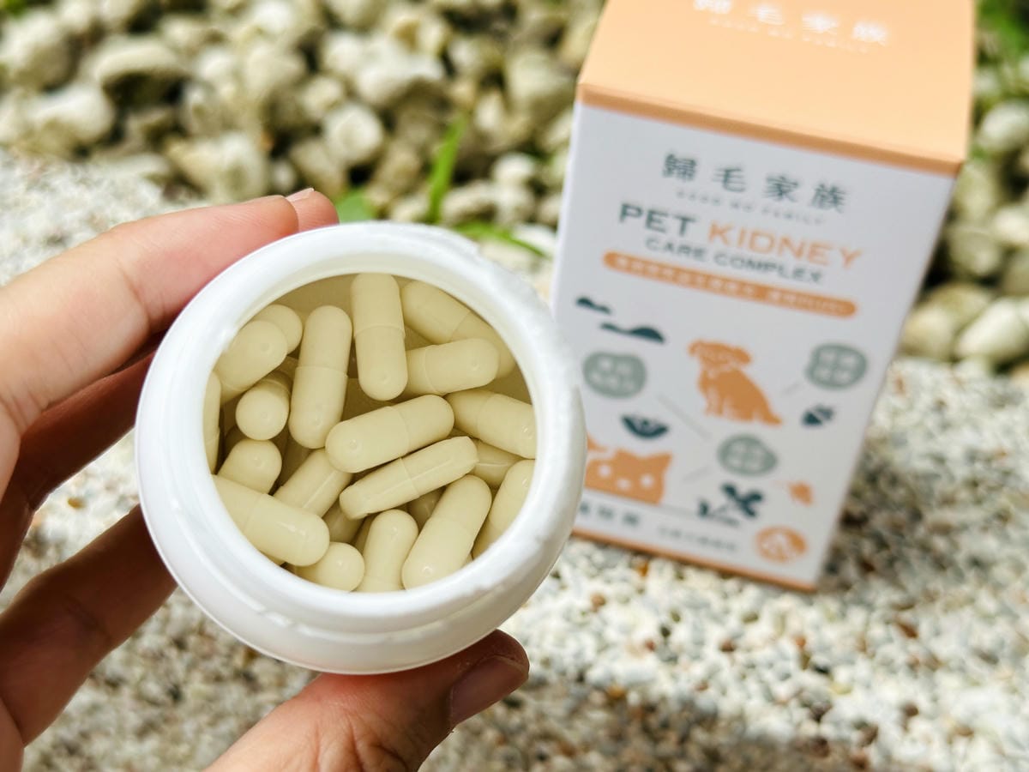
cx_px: 514
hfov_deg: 39.7
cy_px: 386
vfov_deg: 30.3
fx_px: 1427
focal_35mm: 48
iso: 64
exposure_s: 1/529
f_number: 1.78
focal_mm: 6.86
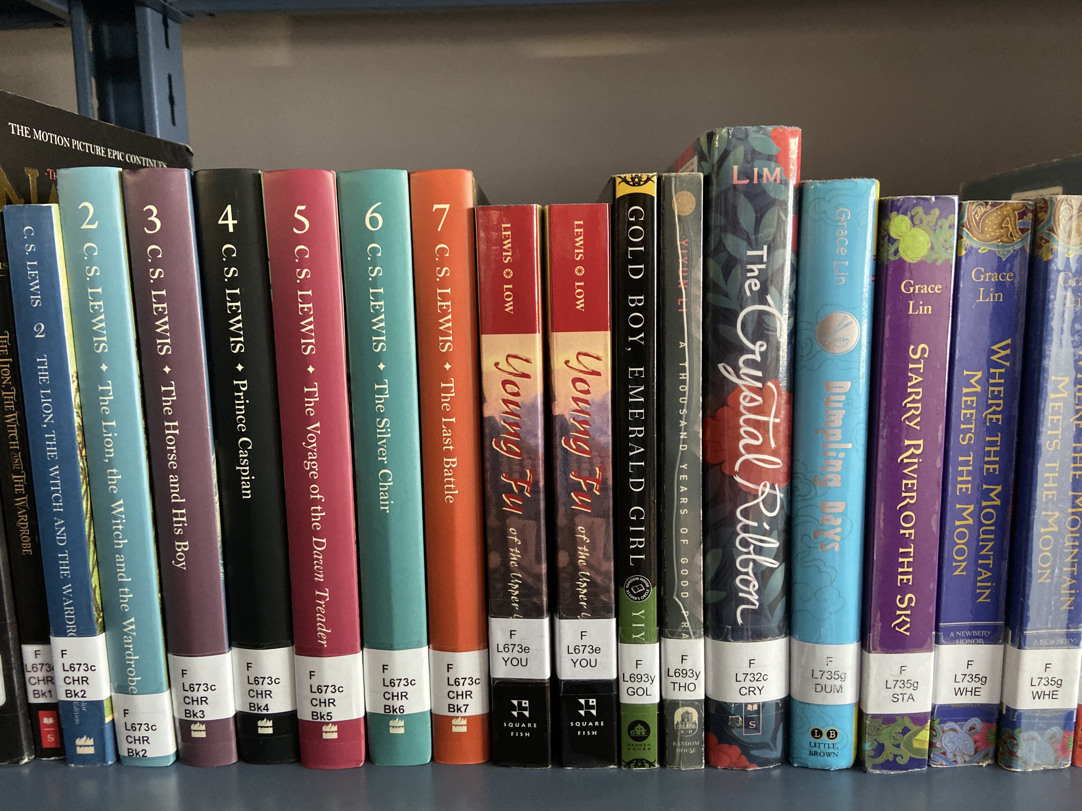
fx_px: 813
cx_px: 541
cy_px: 406
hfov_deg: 67.3
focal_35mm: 26
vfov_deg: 53.1
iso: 400
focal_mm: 4.25
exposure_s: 1/33
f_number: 1.8
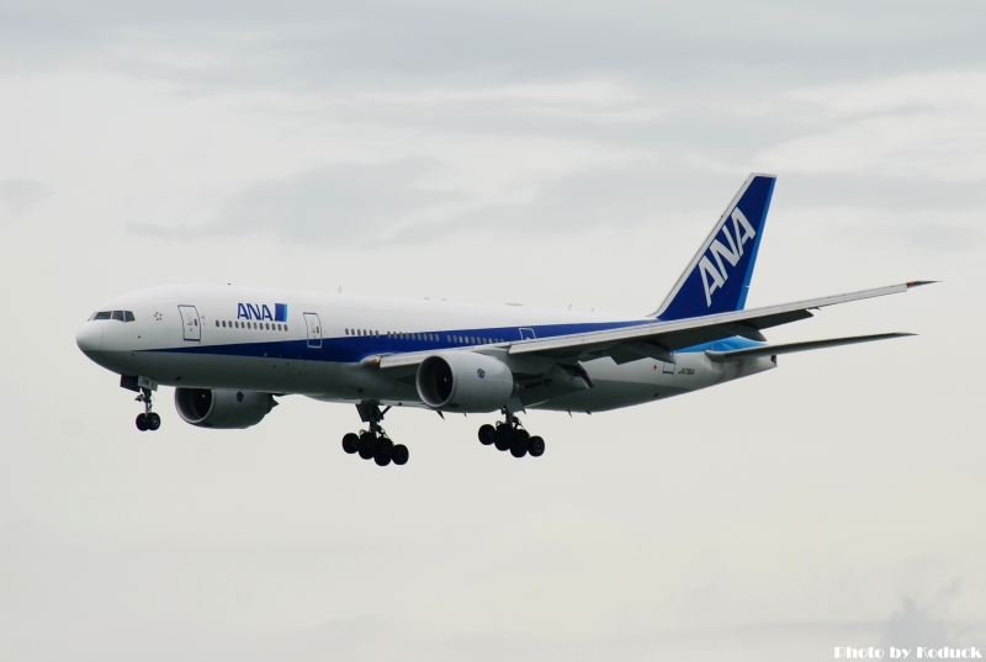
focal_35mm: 510
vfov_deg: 2.7
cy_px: 331
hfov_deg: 4.0
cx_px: 493
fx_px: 13997
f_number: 6.3
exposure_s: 1/800
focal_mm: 340
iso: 200
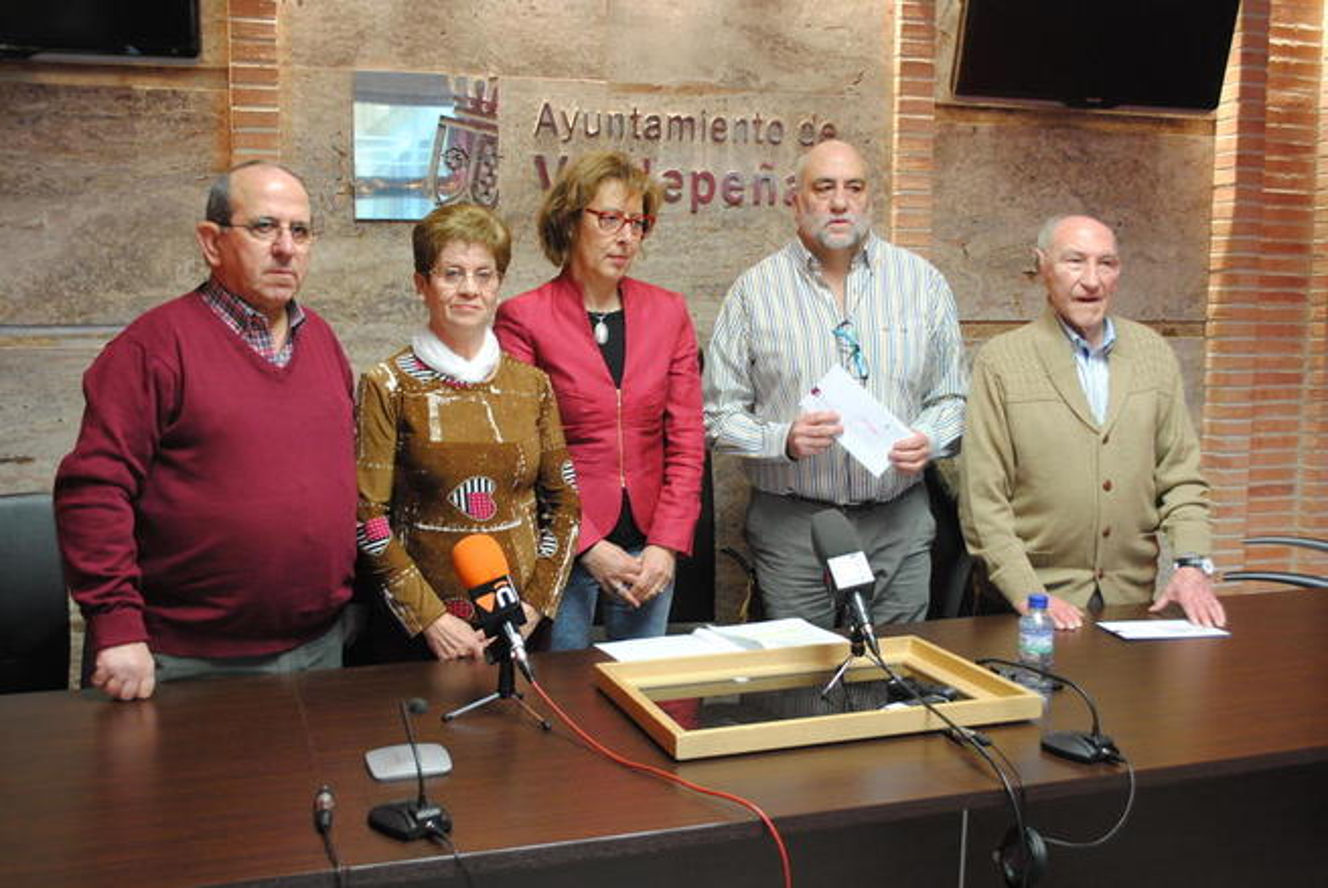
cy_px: 444
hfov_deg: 49.5
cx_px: 664
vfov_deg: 34.3
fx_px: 1440
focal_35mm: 39
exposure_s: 1/30
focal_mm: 26
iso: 640
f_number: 4.2
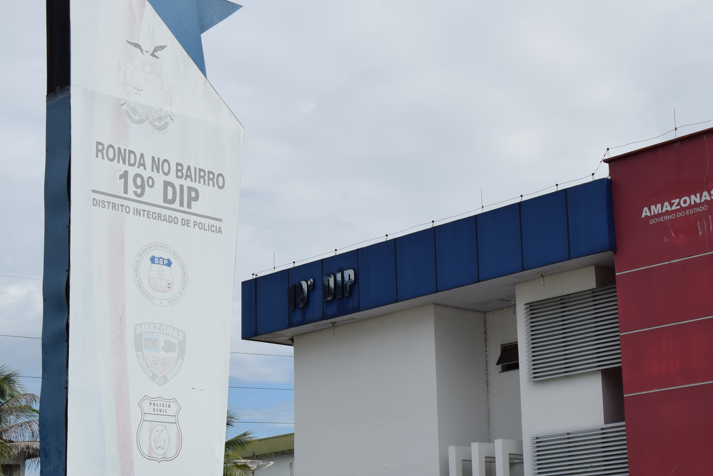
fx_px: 1466
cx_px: 482
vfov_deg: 18.4
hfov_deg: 27.2
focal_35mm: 74
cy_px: 278
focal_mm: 32
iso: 200
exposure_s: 1/400
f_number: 10
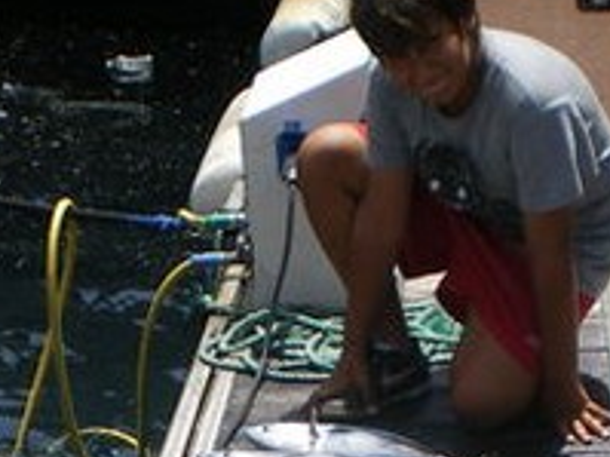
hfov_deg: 17.3
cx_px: 270
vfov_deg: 12.5
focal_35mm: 114
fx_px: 2008
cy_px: 635
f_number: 4.6
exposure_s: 1/400
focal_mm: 6.3
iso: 50
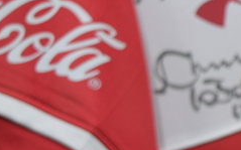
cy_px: 209
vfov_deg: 4.7
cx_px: 350
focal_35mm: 277
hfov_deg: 7.5
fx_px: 1818
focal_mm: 36
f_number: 4.8
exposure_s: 1/60
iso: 450
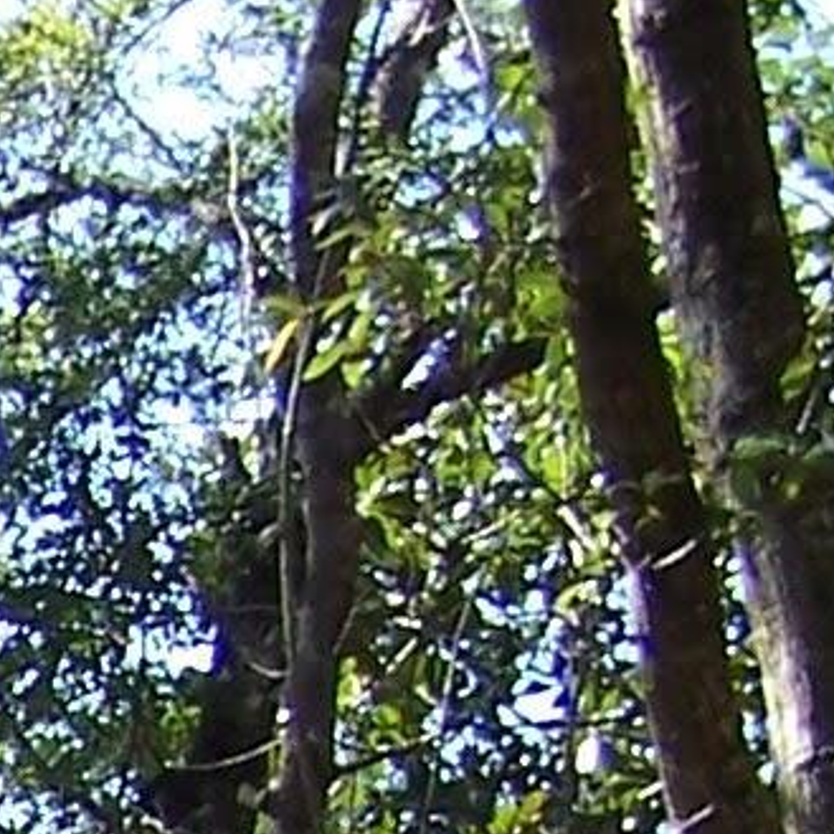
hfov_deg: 6.6
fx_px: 6406
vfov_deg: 7.0
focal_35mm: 235
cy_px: 1980
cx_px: -1833
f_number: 2.8
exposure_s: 1/250
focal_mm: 6.3
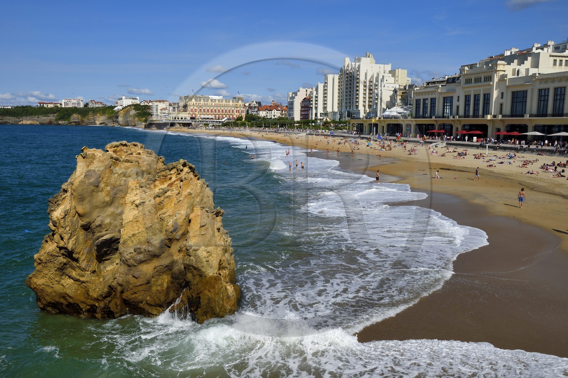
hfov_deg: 58.8
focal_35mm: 32
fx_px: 504
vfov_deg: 41.0
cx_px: 284
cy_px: 189
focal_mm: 32
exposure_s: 1/250
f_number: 18
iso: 200
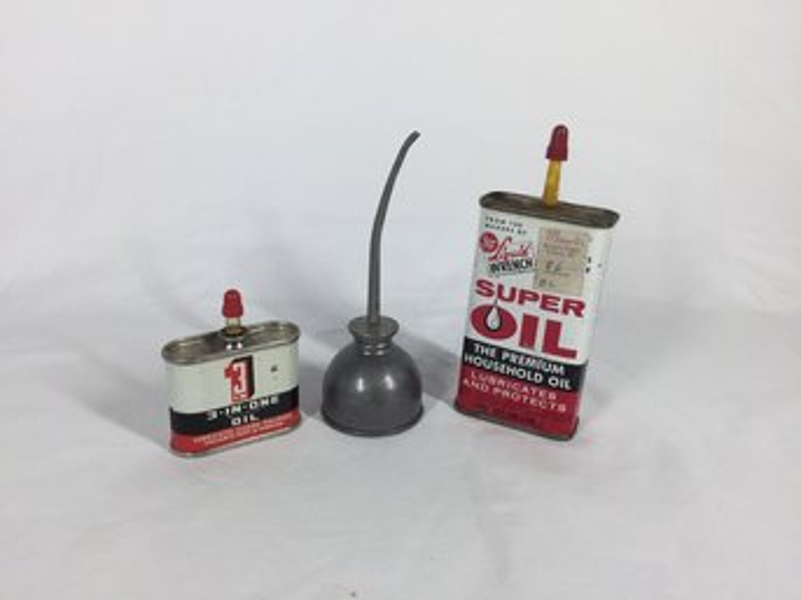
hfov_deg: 61.7
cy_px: 300
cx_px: 400
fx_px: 671
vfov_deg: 48.2
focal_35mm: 29
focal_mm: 4.15
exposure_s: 1/144
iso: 32
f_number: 2.2
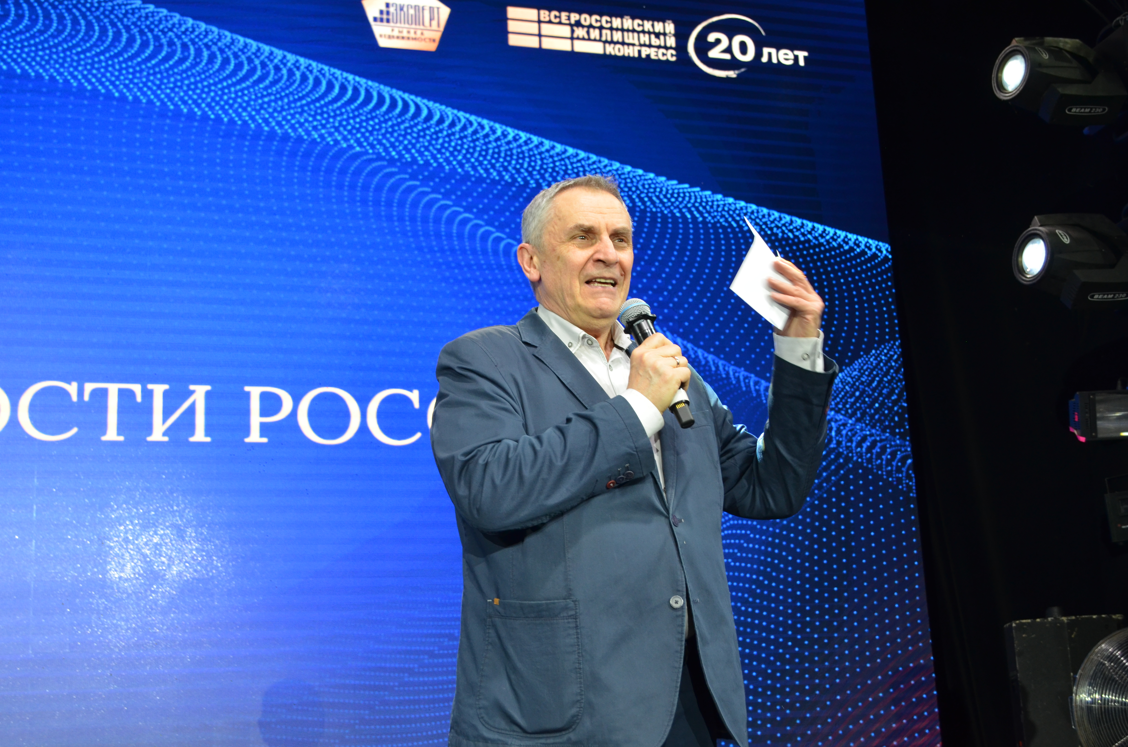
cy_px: 374
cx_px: 564
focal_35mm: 48
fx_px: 1501
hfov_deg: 41.2
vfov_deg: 28.0
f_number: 4.8
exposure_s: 1/60
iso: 800
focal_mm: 32
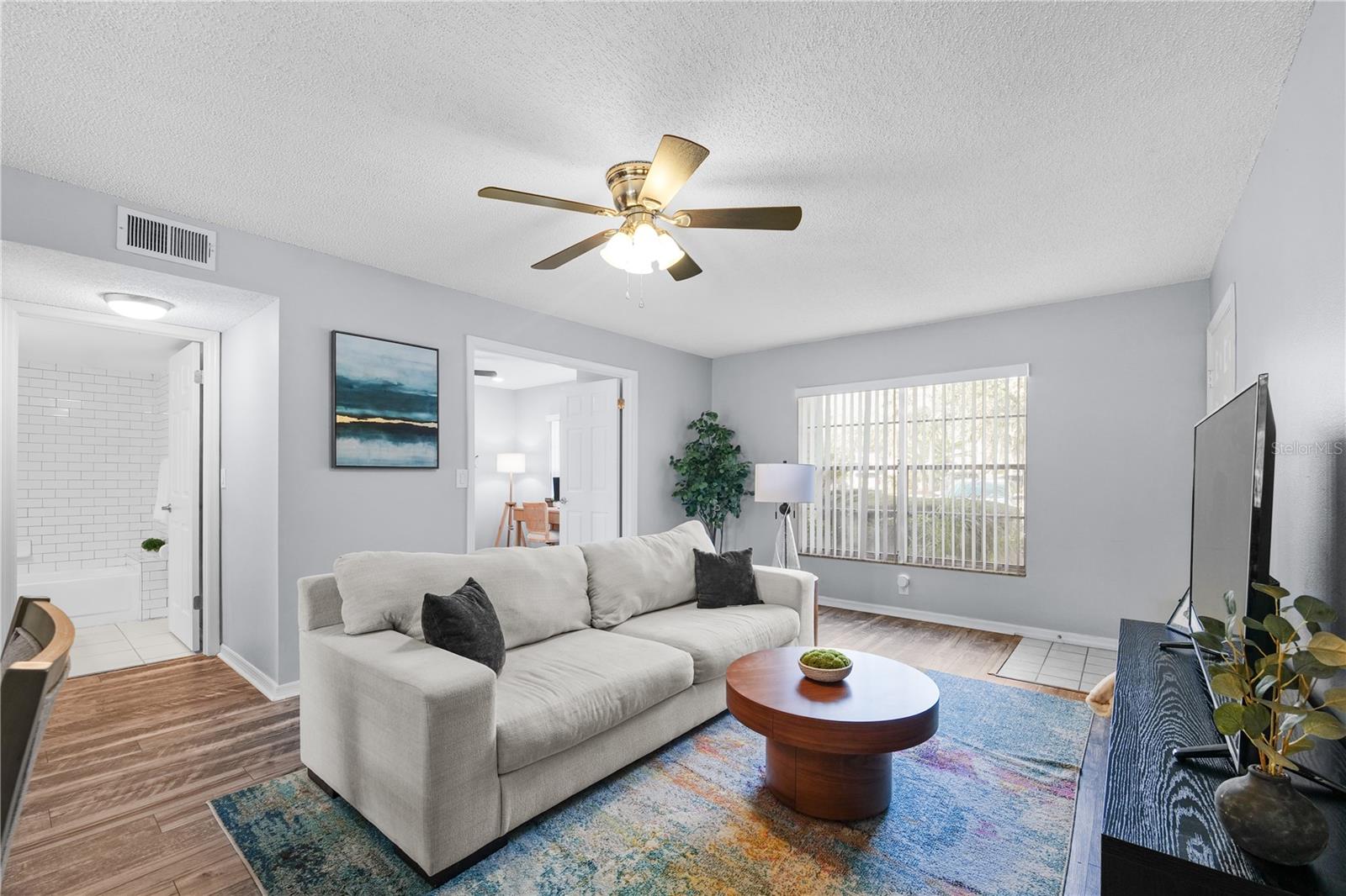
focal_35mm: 14
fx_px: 523
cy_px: 448
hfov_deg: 104.3
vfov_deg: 81.2
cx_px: 673
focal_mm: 14
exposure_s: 1/10
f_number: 8
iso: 400
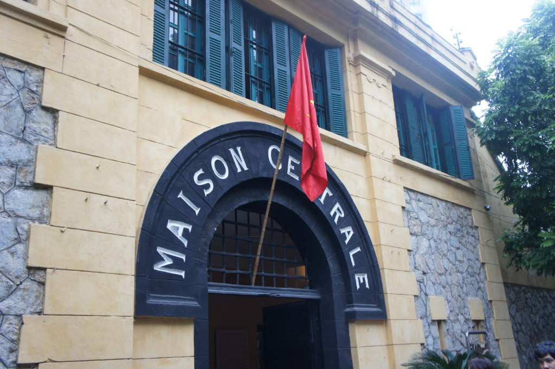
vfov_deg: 38.3
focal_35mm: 34
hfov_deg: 55.1
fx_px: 531
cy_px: 184
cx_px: 278
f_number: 4.5
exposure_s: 1/40
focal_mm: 23
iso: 200
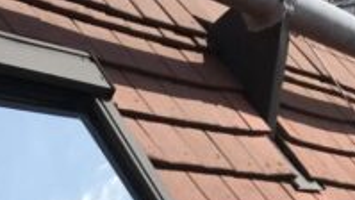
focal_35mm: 118
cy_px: 484
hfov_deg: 17.9
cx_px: 48
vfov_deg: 9.2
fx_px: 1111
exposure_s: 1/4566
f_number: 1.8
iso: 20
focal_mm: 3.99
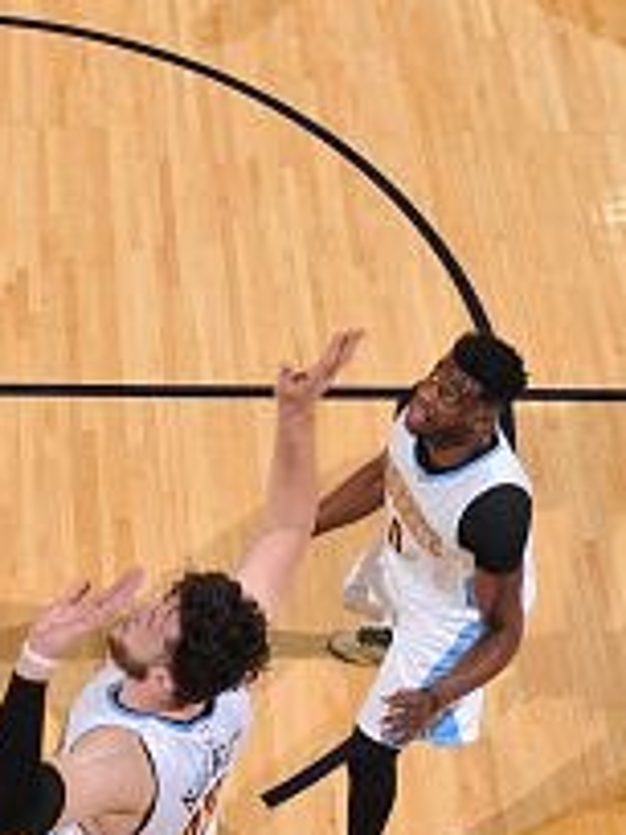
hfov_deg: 14.7
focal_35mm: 98
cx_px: -78
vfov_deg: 20.0
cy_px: 514
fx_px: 2363
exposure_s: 1/250
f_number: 8
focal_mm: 35
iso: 250
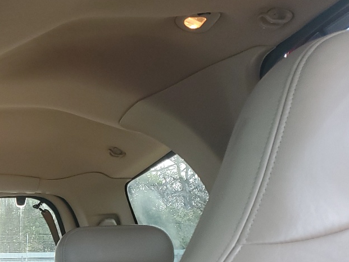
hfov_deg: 25.6
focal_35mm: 67
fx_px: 676
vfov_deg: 21.5
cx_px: -82
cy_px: 228
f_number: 1.5
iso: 59
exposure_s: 1/120
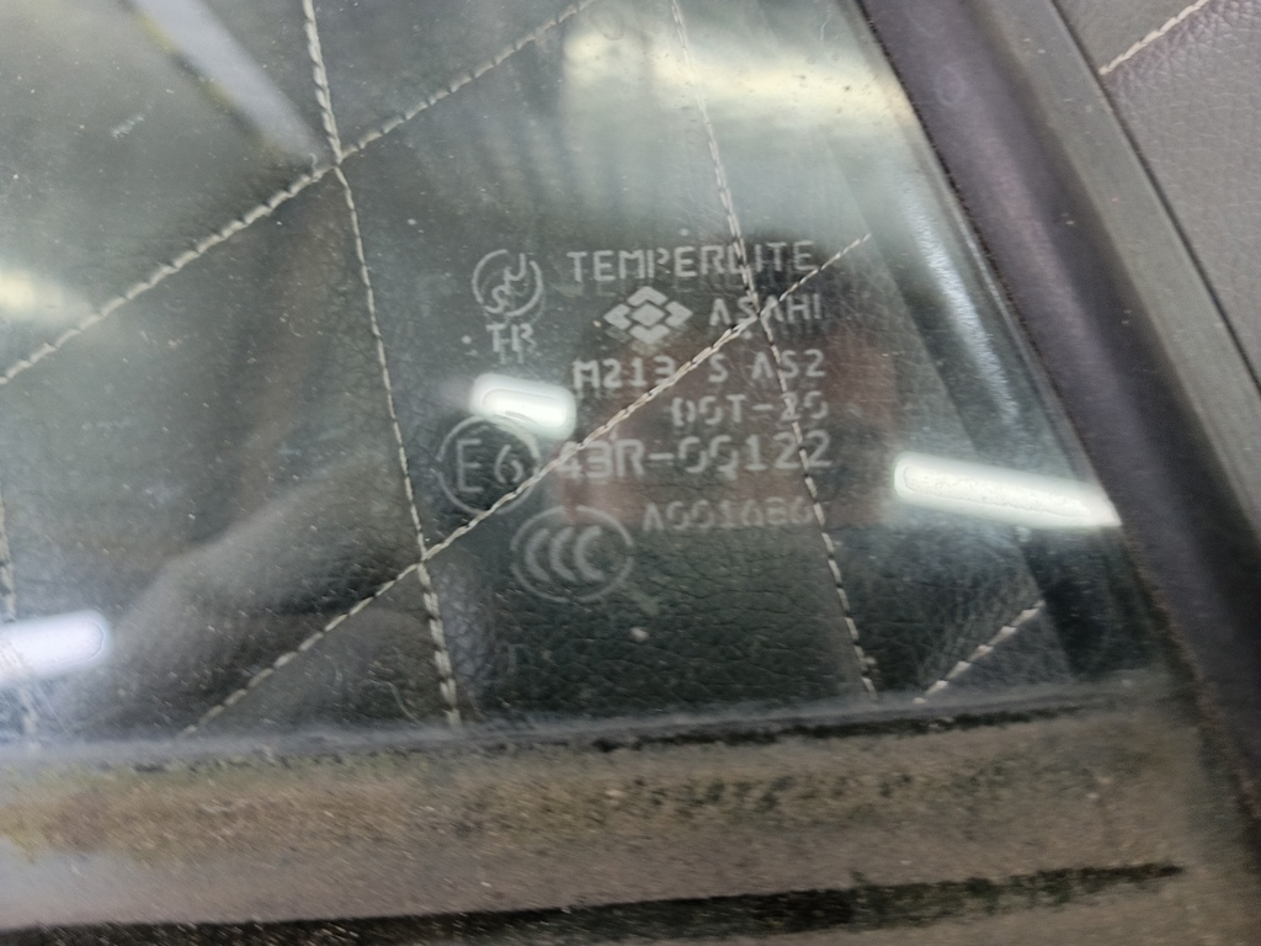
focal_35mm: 23
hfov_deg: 73.9
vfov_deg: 58.9
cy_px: 473
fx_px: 838
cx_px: 630
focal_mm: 4.11
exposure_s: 1/33.3
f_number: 1.6
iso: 281
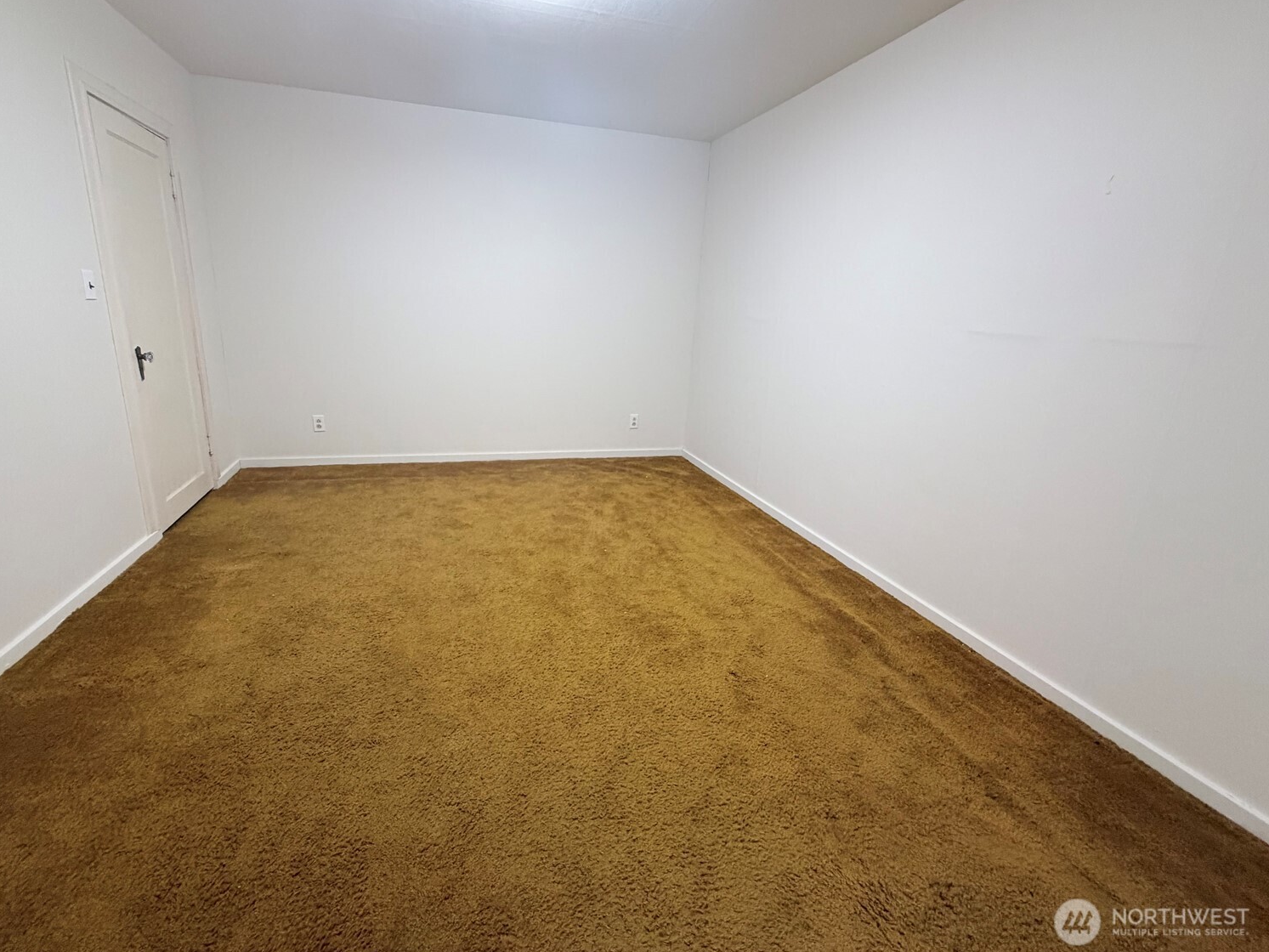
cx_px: 595
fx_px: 550
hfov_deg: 98.0
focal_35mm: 15
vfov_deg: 81.7
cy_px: 446
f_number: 2.2
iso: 320
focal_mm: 2.22
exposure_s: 1/60
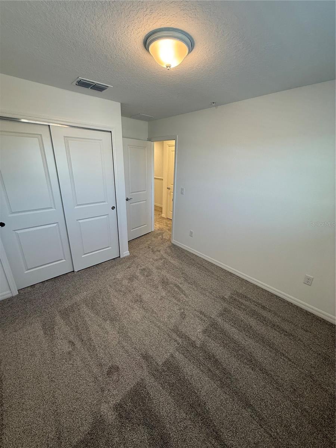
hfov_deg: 85.7
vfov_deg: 102.1
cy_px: 224
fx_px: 181
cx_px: 168
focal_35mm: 14
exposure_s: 1/120
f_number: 2.2
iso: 160
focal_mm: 2.22
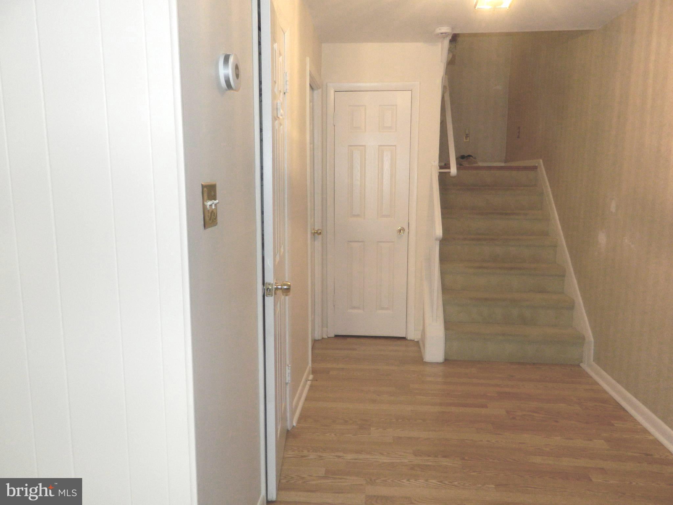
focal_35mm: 25
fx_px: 486
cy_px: 252
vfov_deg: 54.9
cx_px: 336
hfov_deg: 69.4
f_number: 3.1
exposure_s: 1/30
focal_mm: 4.5
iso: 200
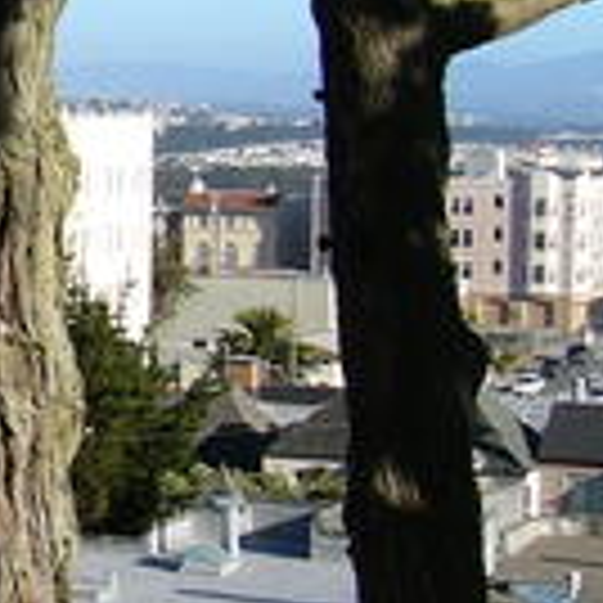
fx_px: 2917
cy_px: 212
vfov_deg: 11.8
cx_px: -536
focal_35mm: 148
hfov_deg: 10.9
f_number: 8
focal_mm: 5.8
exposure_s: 1/125
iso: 50
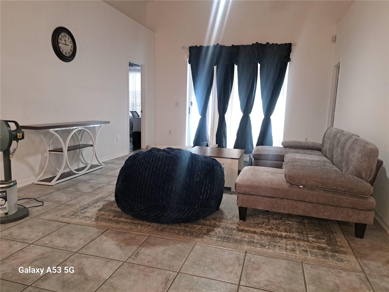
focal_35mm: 24
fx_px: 270
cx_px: 194
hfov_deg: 71.6
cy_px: 146
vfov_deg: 56.8
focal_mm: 5.23
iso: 400
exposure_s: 1/40
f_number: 1.8
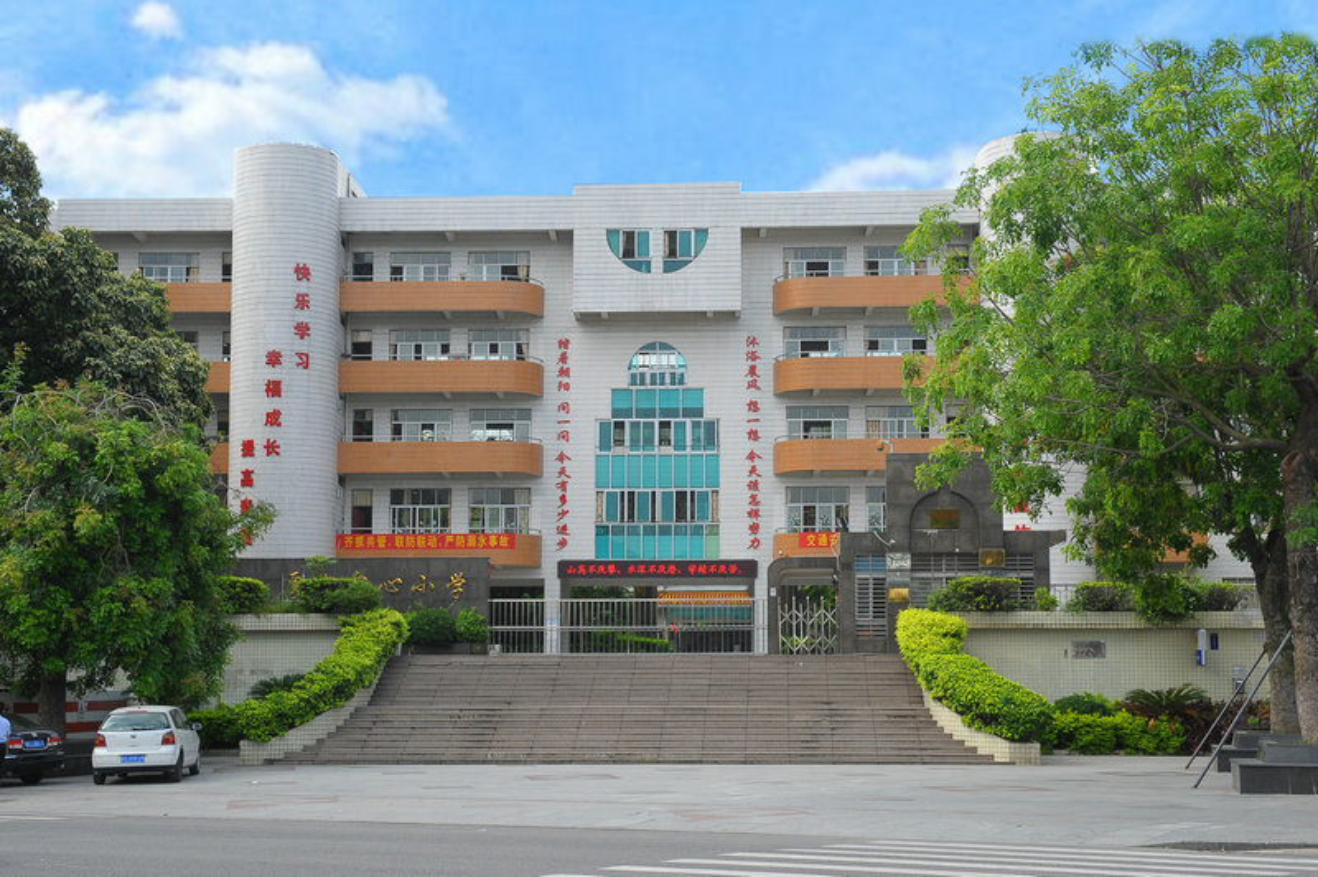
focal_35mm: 48
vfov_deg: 28.0
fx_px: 1756
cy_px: 438
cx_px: 659
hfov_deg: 41.1
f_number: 11
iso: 500
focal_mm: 48
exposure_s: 1/200
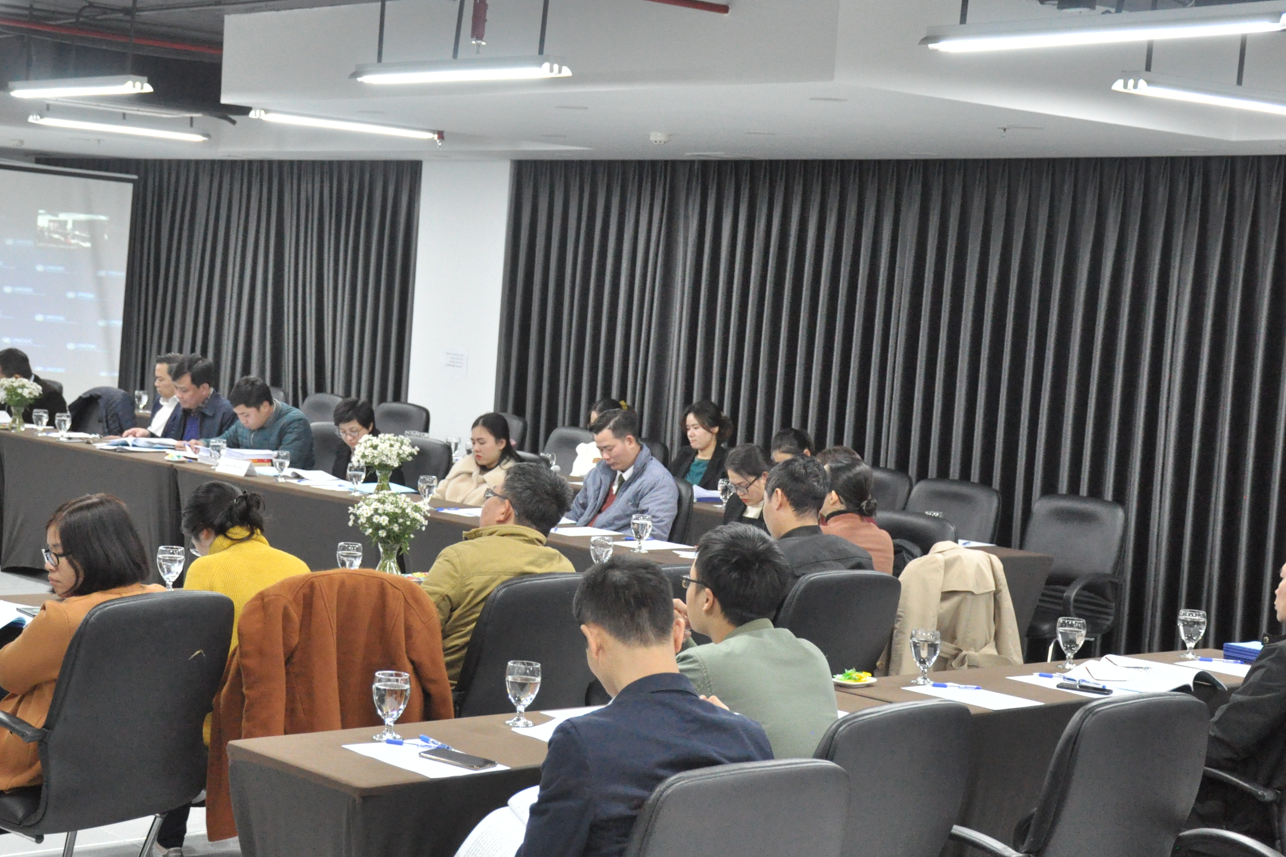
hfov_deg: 30.9
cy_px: 445
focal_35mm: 65
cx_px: 538
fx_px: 2322
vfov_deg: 20.9
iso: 2000
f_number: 4.2
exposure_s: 1/125
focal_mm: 34
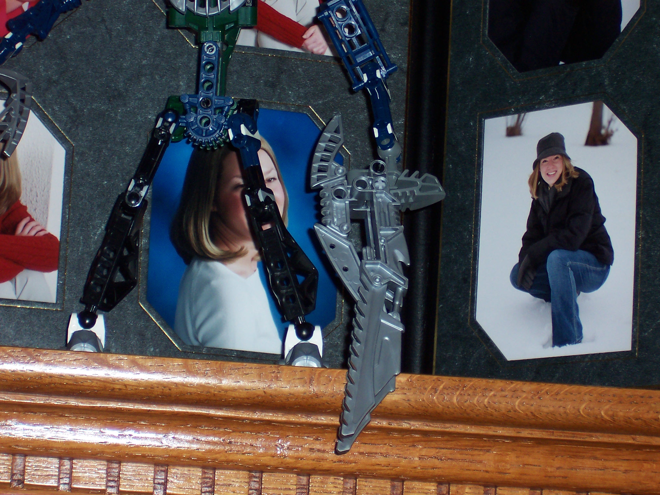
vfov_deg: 10.3
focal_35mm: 144
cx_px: 330
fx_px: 2746
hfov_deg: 13.7
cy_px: 248
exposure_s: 1/125
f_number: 4.9
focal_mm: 22.4
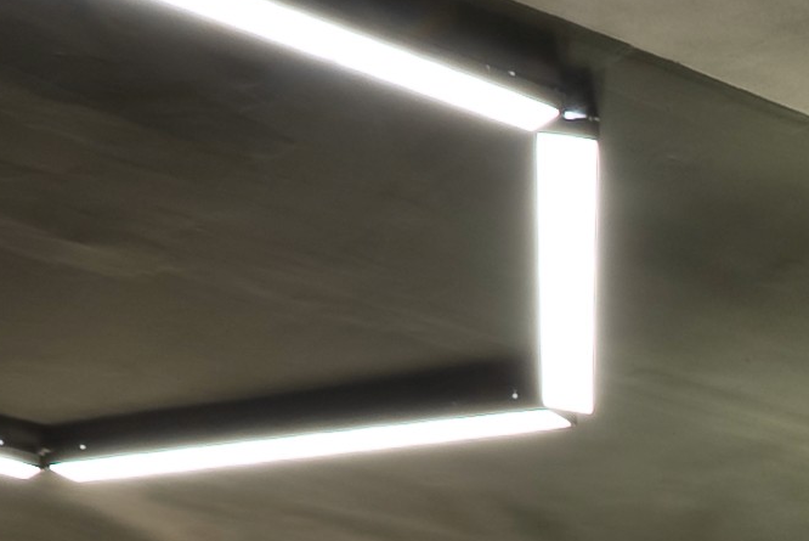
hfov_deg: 14.3
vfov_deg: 9.1
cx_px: 1442
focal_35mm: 127
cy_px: 1507
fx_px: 2856
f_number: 18
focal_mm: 20
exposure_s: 1/4
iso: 125
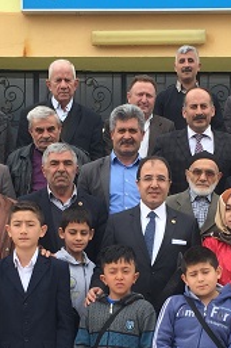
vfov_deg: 22.7
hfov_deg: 15.5
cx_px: 128
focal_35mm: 88
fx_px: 848
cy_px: 301
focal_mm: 4.15
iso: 32
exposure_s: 1/557
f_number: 2.2
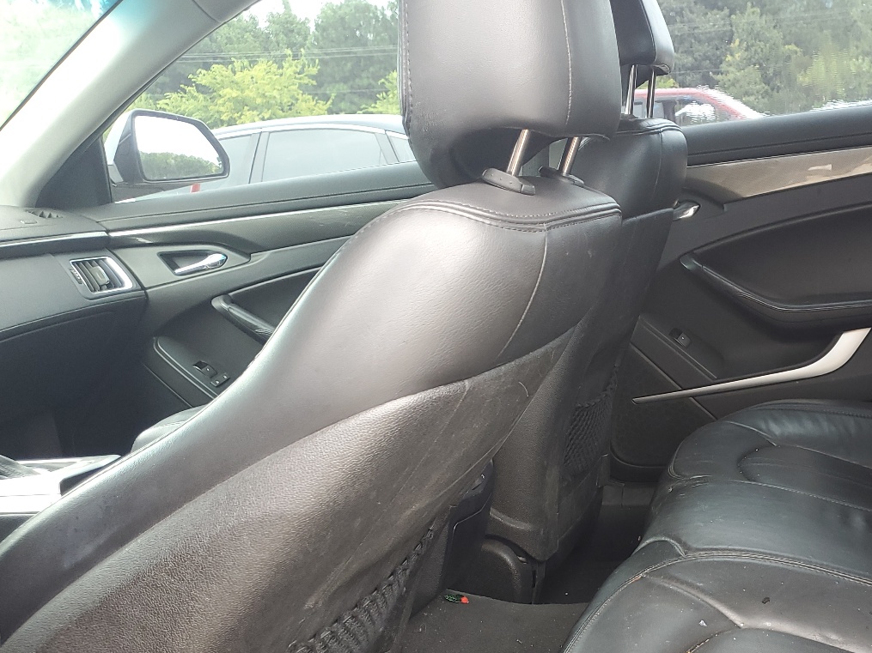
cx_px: 646
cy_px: 486
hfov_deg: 44.4
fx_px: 1033
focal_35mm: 41
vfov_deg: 34.4
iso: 58
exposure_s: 1/120
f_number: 1.5
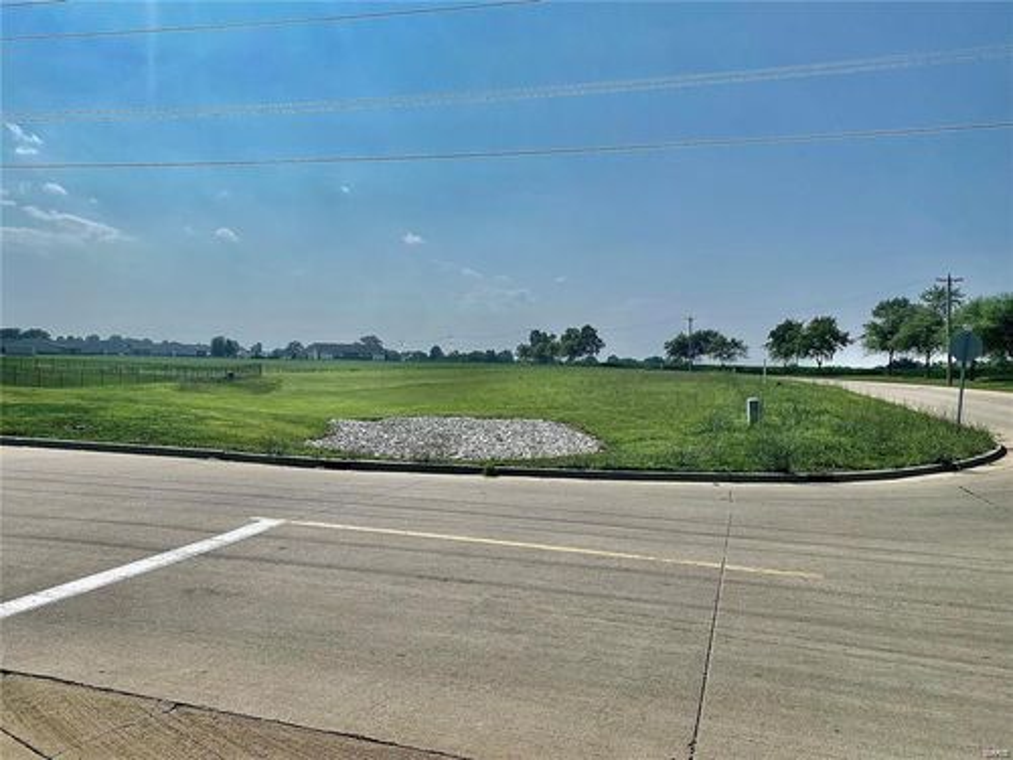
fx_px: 761
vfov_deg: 53.1
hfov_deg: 67.3
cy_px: 380
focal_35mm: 26
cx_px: 506
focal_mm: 4.25
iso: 32
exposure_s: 1/11494
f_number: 1.8
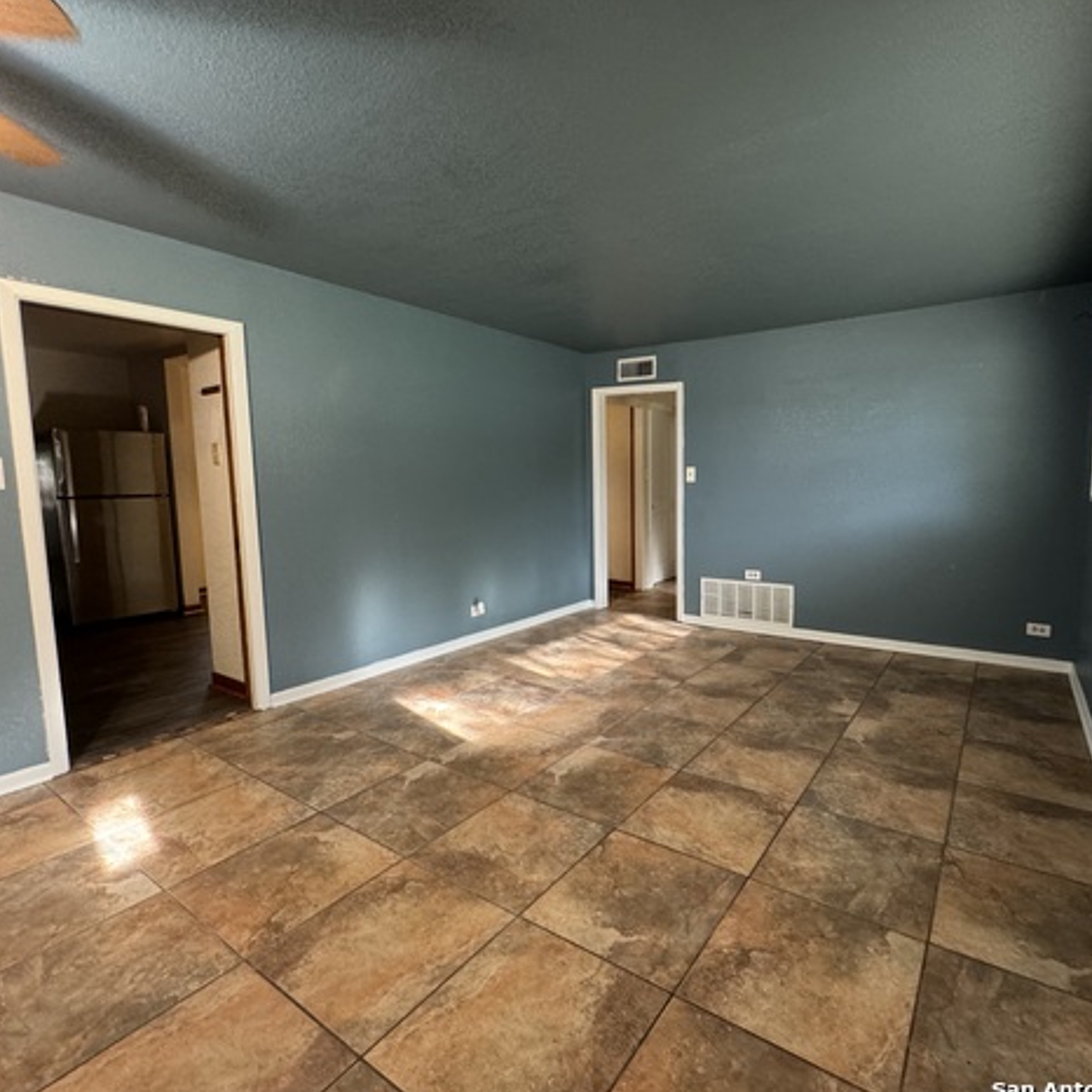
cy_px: 541
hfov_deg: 83.5
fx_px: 607
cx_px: 623
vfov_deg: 84.0
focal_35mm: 17
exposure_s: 1/60
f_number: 2.2
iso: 500
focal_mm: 2.22
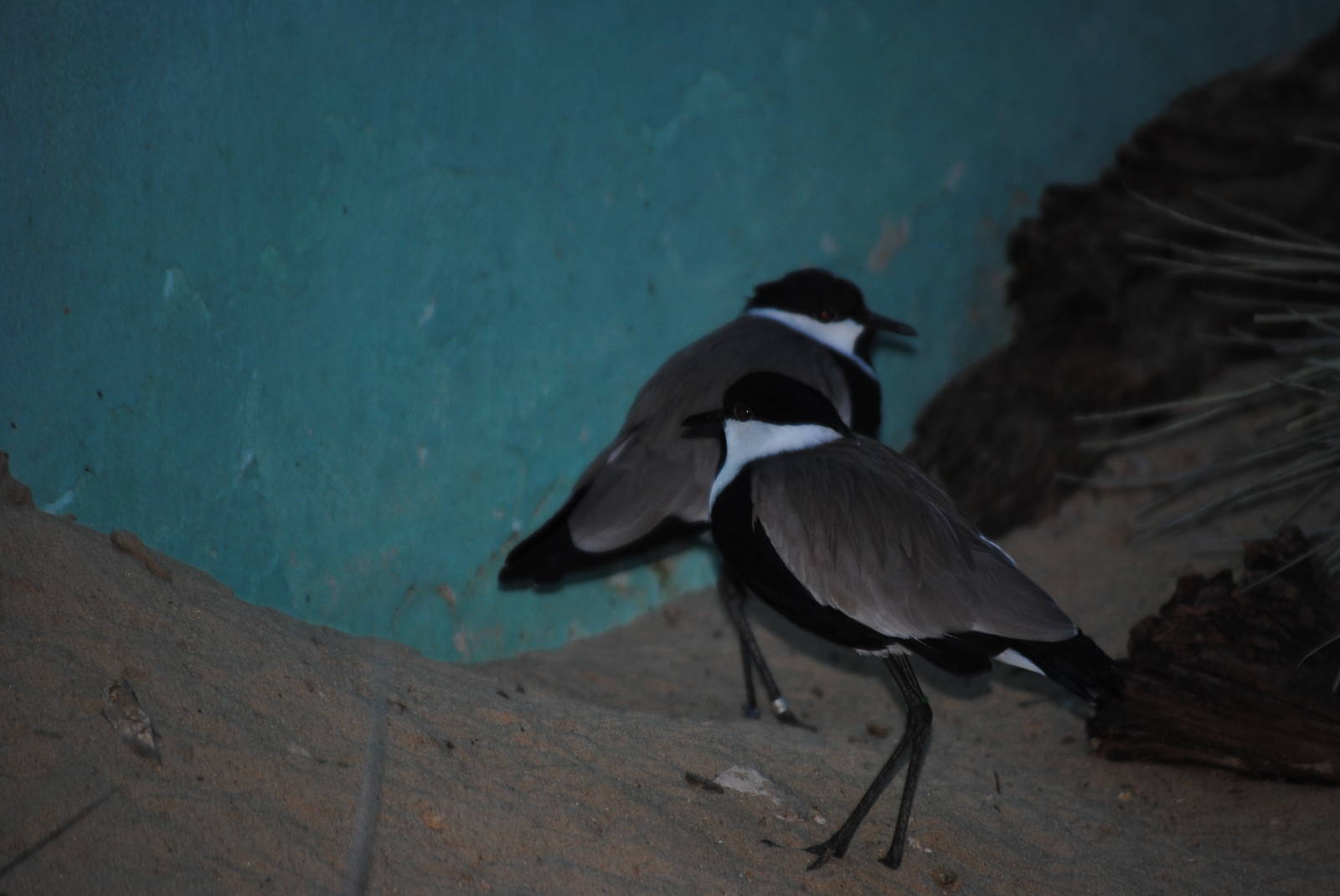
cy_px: 448
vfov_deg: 4.6
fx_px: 11180
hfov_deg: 6.9
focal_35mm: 300
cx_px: 670
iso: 200
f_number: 5.6
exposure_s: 1/60
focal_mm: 200
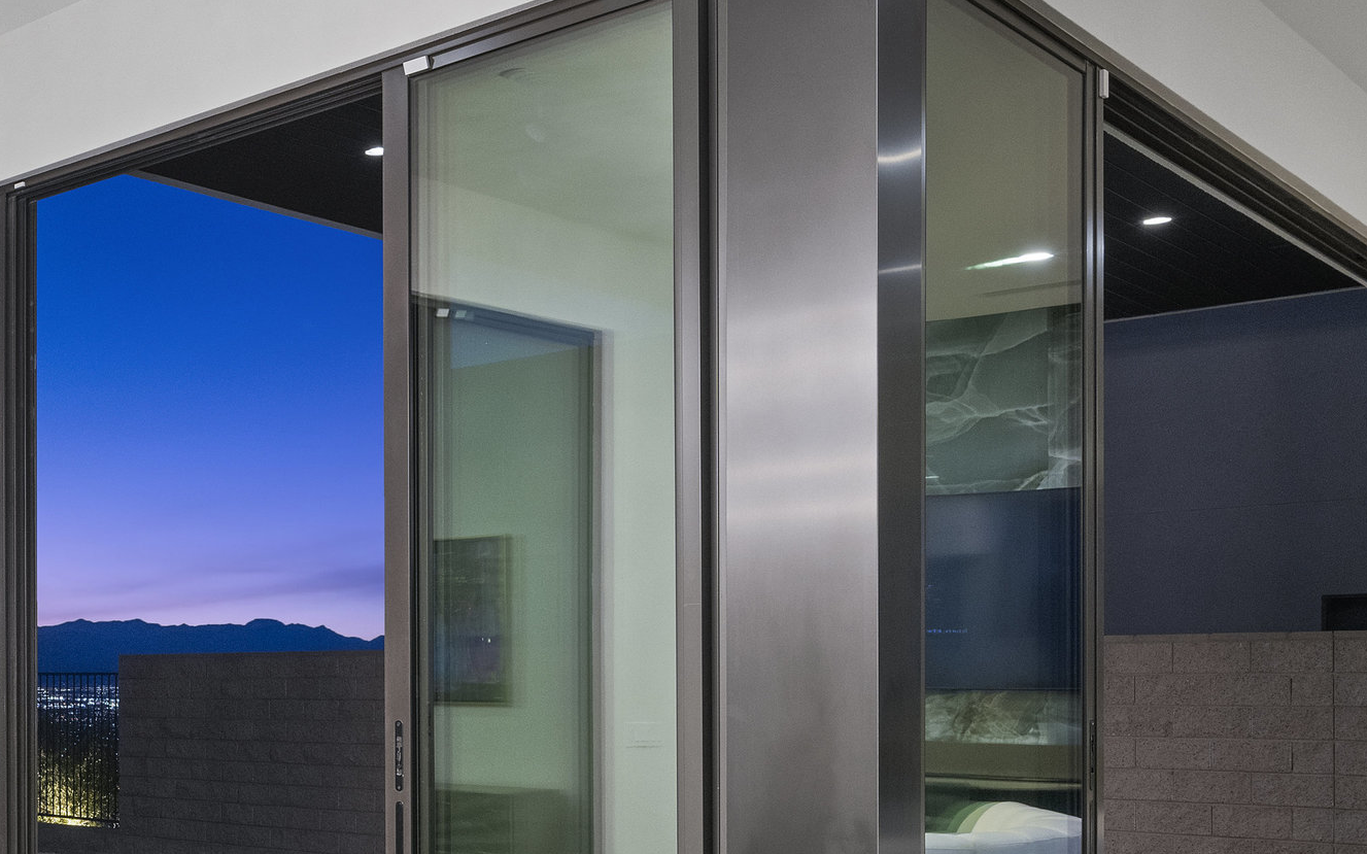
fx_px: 1751
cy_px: 657
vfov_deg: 27.0
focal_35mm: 47
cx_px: -28
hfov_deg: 37.6
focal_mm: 17
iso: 800
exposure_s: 1/1.67
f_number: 8
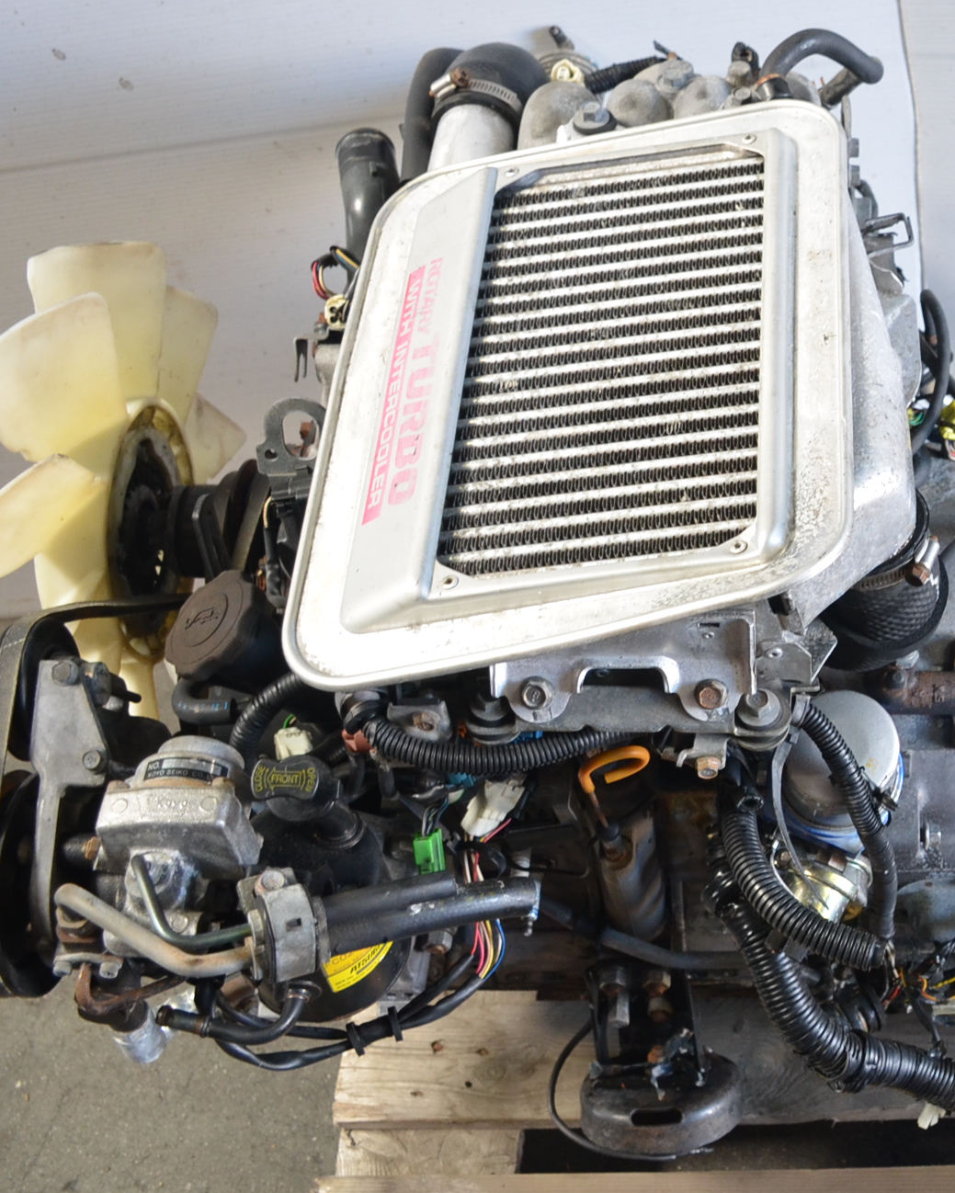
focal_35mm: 48
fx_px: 1695
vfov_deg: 38.7
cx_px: 1052
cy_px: 514
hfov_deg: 28.6
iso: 800
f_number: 3.5
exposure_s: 1/50
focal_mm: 18
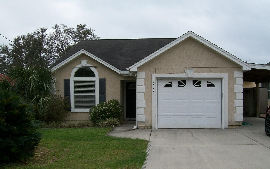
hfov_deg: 50.4
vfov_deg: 32.7
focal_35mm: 39
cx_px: 133
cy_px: 99
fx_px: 287
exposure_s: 1/500
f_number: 4.8
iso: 80
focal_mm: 6
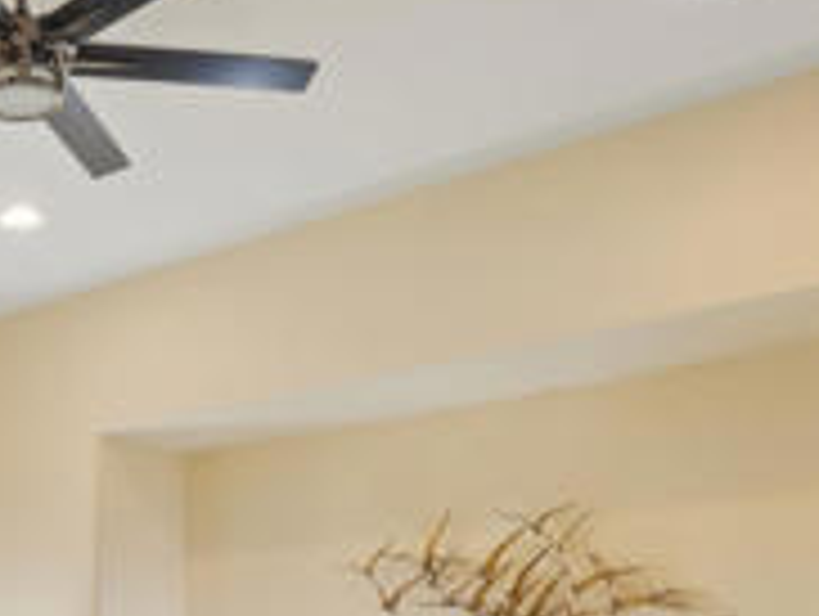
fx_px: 1279
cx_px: -54
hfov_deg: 31.9
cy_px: 749
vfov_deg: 24.4
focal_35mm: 54
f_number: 8
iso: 400
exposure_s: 1/15
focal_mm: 16
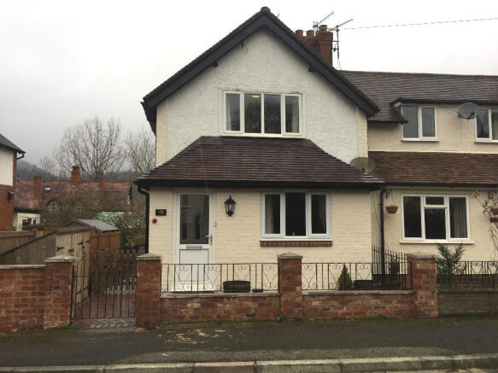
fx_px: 417
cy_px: 186
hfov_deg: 61.7
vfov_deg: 48.2
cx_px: 249
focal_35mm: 29
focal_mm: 4.15
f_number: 2.2
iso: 32
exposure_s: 1/138
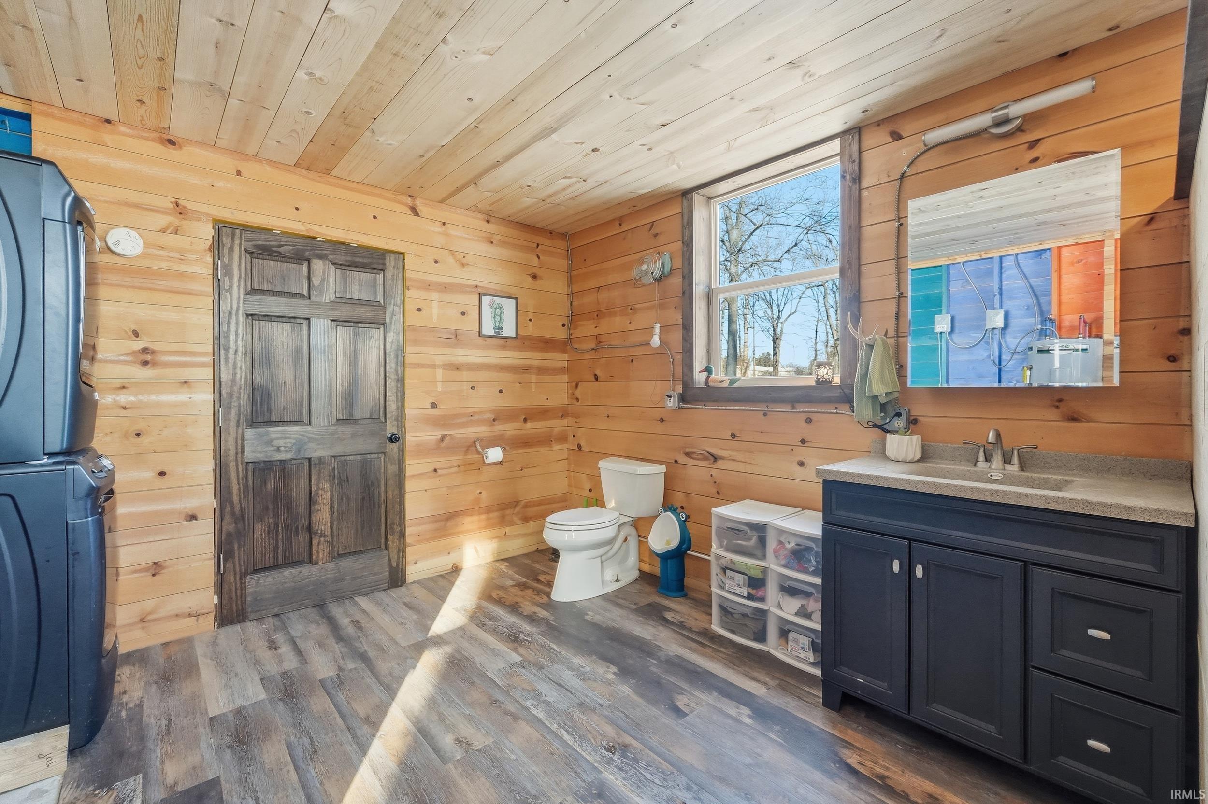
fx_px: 503
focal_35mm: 15
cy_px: 402
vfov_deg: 77.3
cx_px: 604
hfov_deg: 100.4
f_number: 4
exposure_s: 1/1000
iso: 800
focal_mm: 10
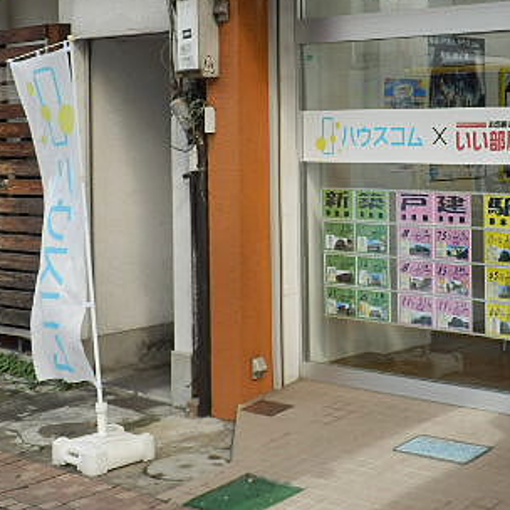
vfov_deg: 21.0
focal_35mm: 82
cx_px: 418
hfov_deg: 20.9
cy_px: 136
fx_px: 1367
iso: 80
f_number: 4.2
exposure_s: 1/250
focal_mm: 7.9
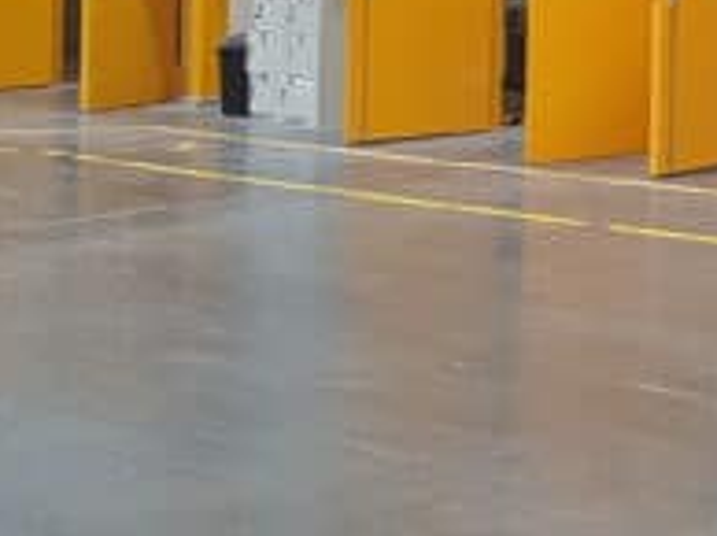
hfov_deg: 16.6
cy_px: -170
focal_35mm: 103
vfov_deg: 13.8
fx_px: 2131
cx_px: 1201
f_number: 1.7
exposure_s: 1/50
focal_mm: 4.2
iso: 160
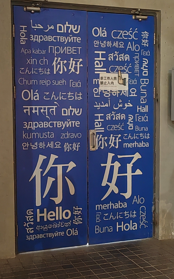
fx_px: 440
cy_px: 141
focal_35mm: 58
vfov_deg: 35.1
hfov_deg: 22.4
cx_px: 89
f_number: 1.9
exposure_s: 1/20
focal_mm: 5.52
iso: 10000
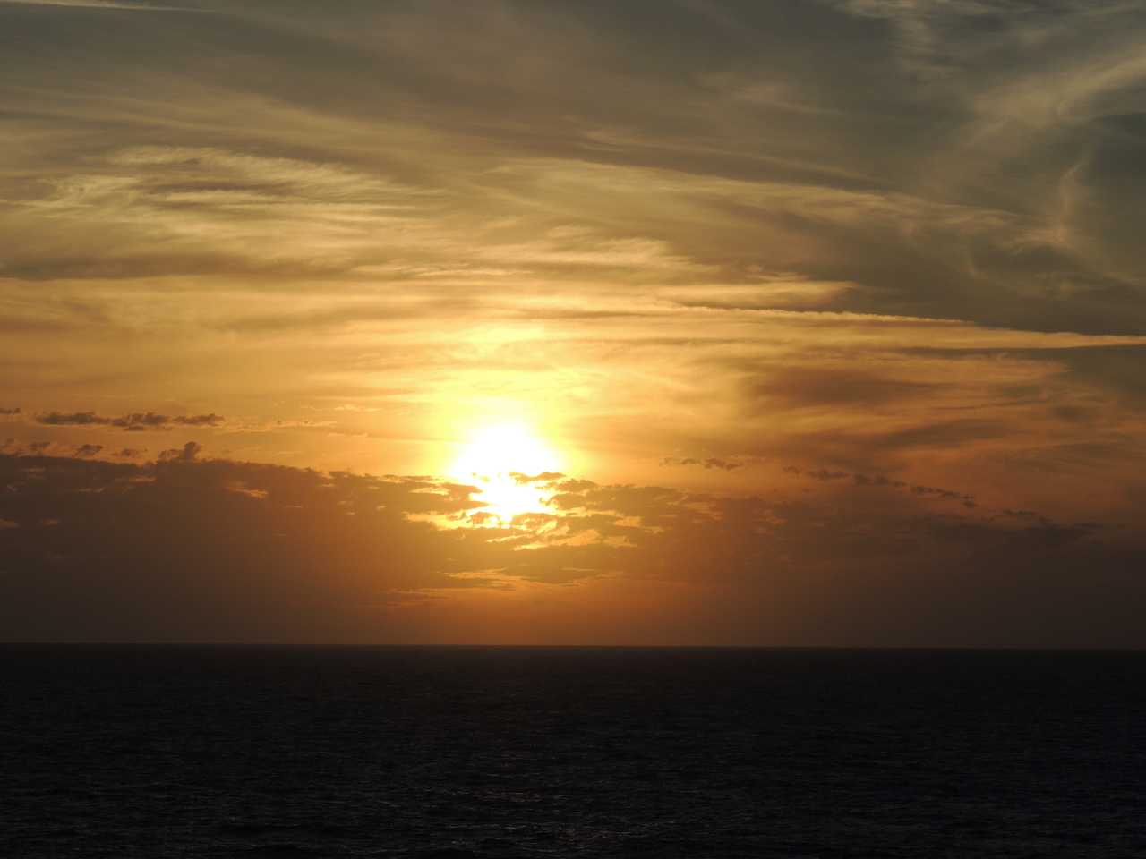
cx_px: 573
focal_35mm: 135
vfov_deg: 11.0
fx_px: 4469
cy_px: 430
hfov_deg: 14.6
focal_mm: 24
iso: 100
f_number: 5.4
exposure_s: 1/1250
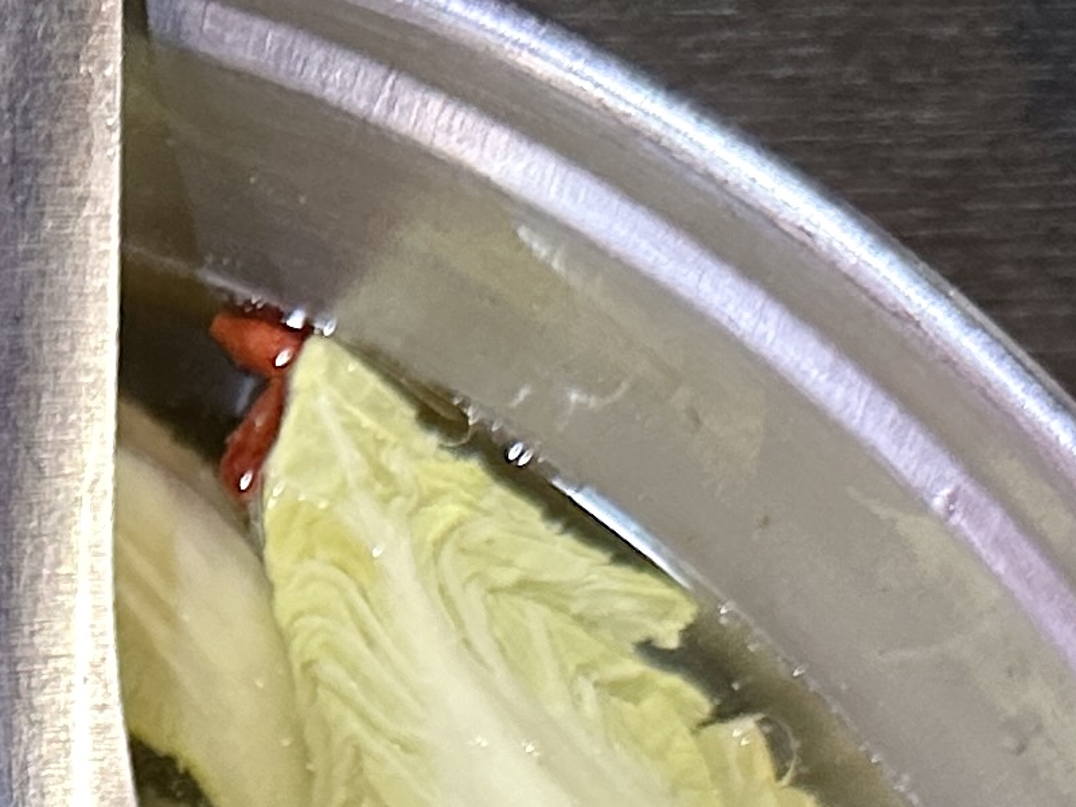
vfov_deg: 10.6
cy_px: 1878
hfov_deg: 15.3
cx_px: -413
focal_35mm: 121
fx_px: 3761
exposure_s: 1/60
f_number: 1.78
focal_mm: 6.86
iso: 640
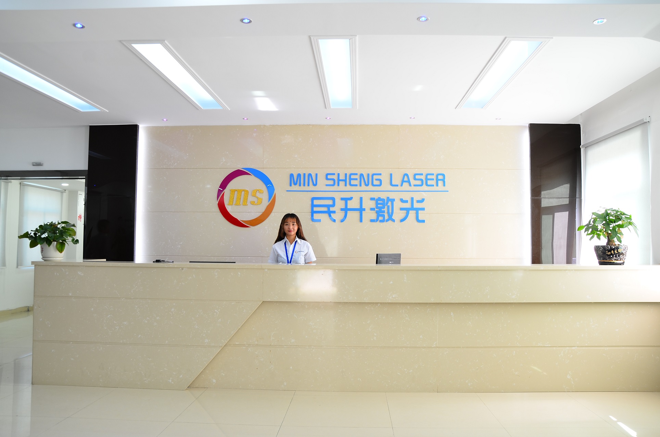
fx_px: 494
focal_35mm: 27
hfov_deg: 67.5
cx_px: 330
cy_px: 218
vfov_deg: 47.7
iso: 200
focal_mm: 18
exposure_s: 1/13
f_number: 6.3
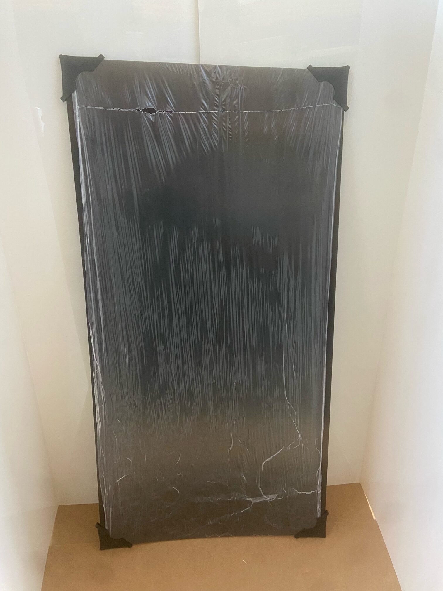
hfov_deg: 53.1
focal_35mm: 26
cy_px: 296
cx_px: 222
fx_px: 444
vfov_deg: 67.3
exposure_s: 1/50
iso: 500
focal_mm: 4.25
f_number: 1.8
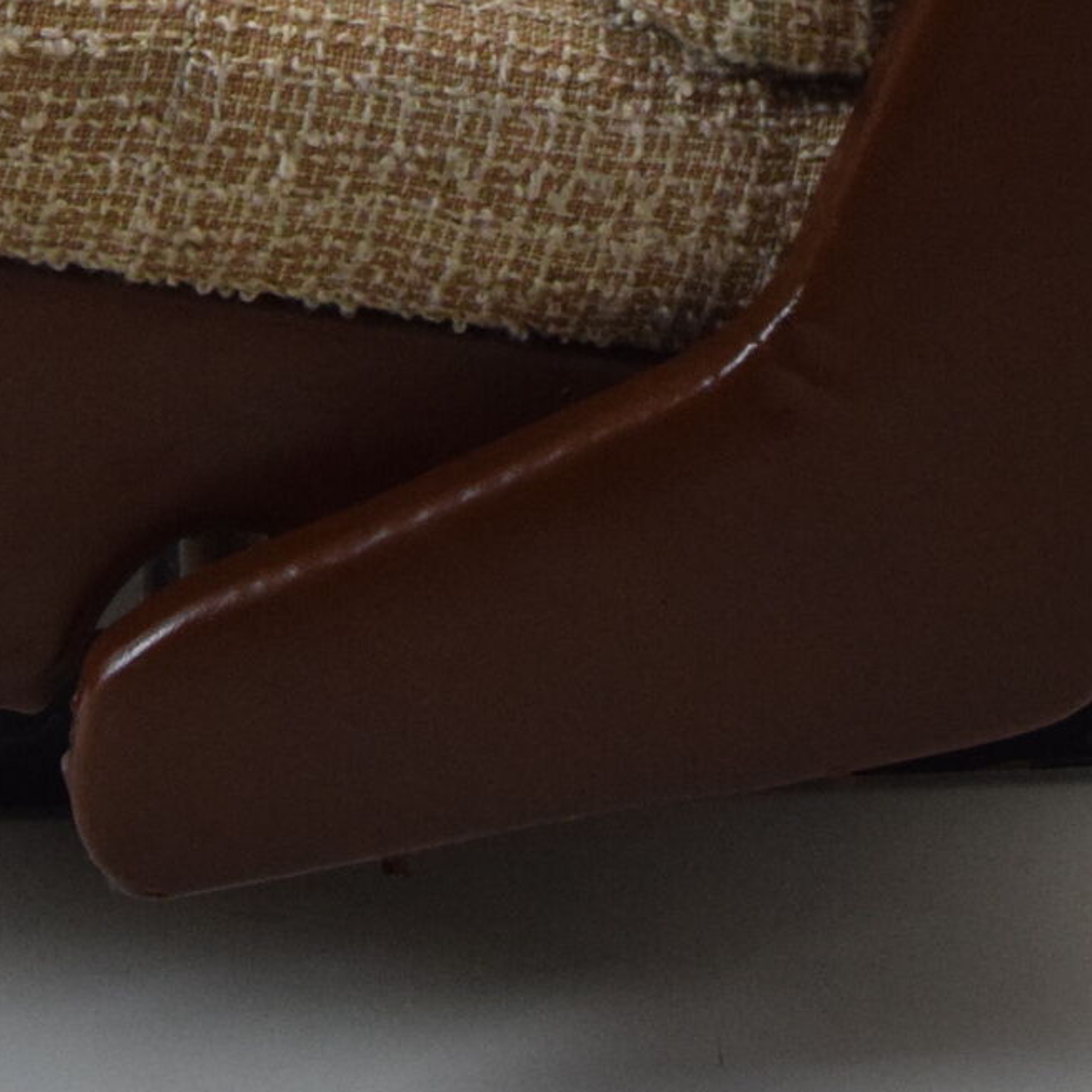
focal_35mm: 163
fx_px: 5818
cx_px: 388
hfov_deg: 10.7
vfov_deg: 10.4
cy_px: -508
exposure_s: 1/200
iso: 1600
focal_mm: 28
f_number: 7.1
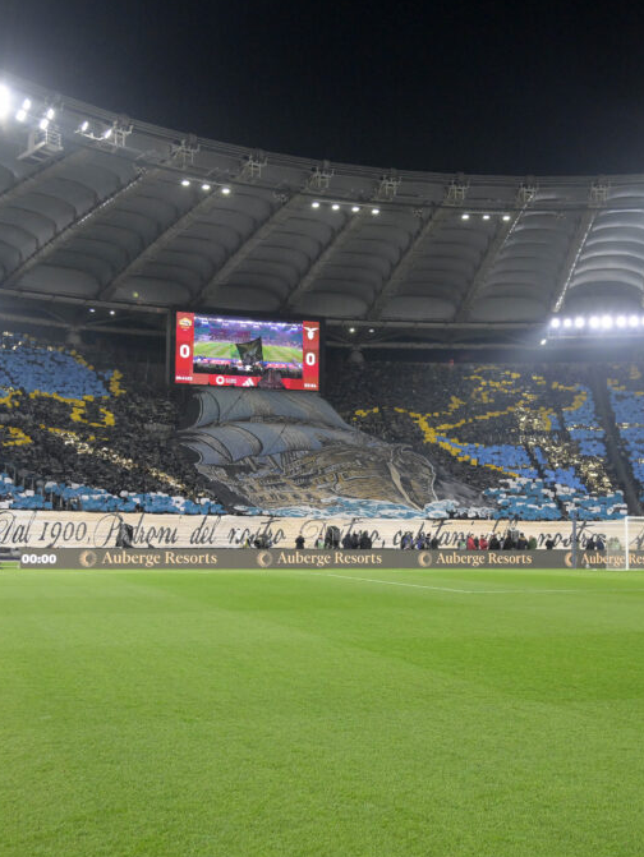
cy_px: 430
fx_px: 1090
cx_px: 290
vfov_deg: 42.9
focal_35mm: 44
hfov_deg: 32.9
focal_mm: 30
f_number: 5
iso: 3200
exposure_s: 1/640
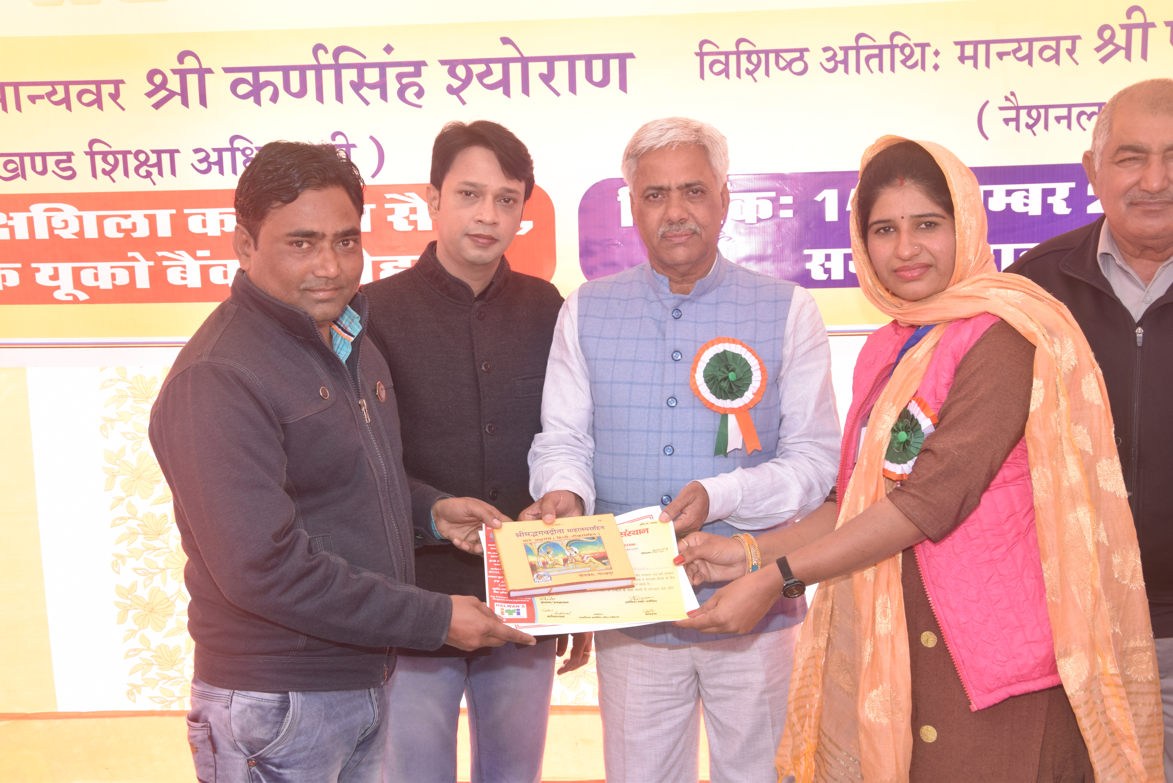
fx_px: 1467
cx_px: 586
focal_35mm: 45
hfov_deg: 43.6
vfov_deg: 29.9
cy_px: 392
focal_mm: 30
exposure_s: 1/125
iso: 400
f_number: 10
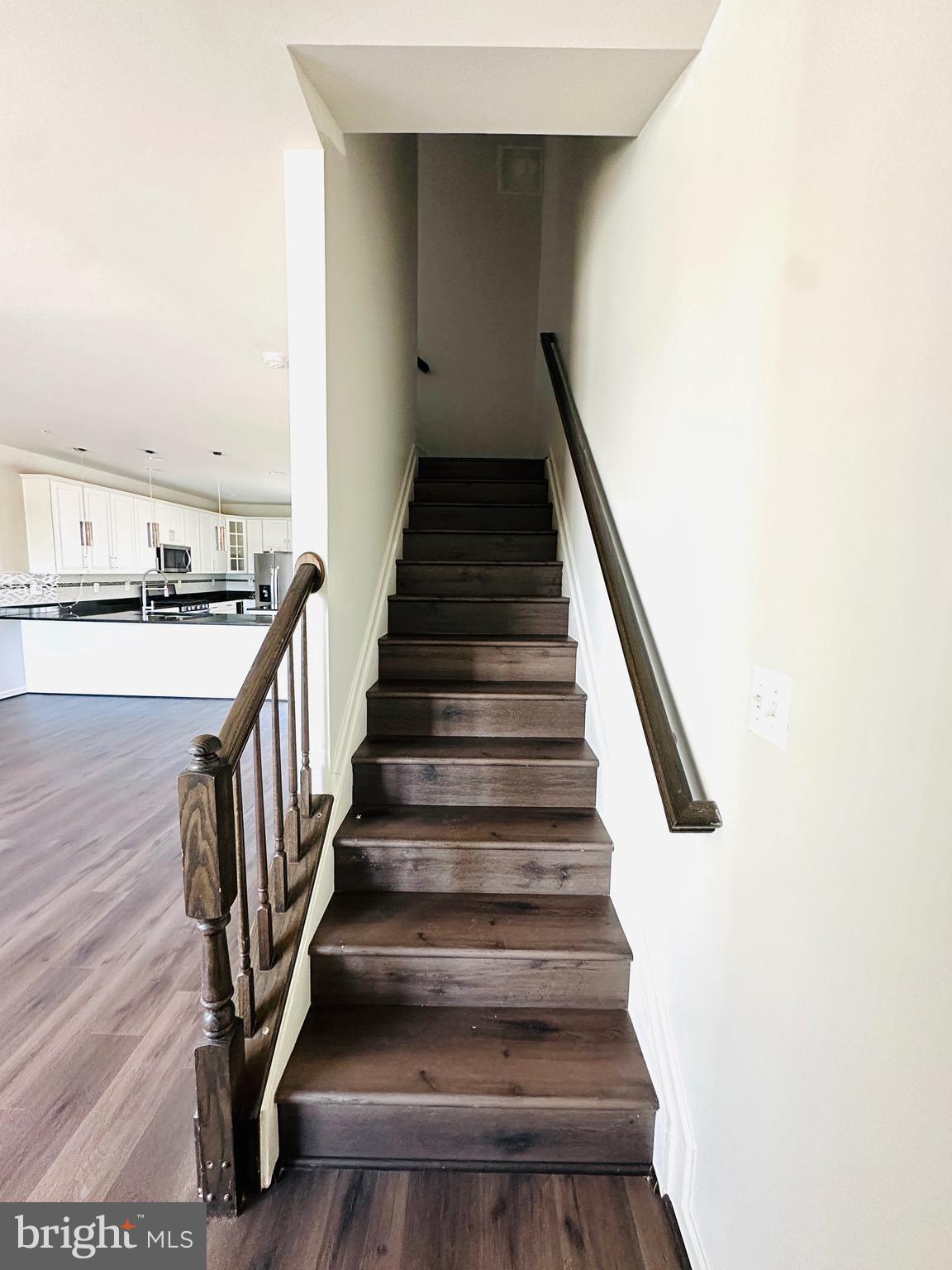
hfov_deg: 85.7
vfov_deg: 102.1
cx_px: 476
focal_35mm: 14
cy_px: 635
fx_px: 513
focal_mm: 2.22
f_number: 2.2
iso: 500
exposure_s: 1/60
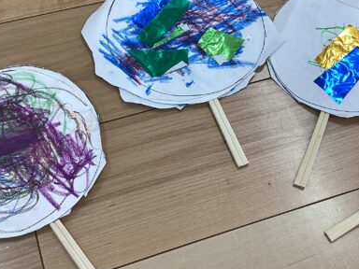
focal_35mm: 62
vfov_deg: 23.6
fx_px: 643
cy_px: 112
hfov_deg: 30.9
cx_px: 246
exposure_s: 1/120
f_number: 2.4
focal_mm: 3.3
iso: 40
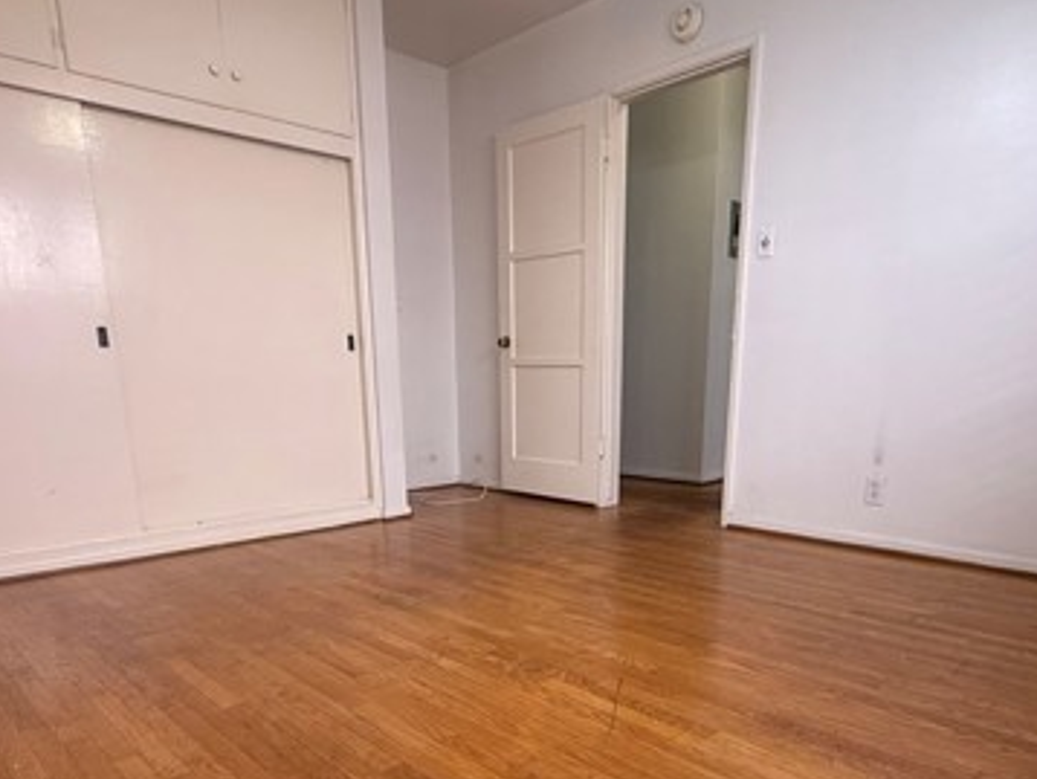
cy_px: 568
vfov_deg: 52.9
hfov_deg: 69.3
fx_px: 749
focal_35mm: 25
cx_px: 542
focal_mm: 2.22
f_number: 2.2
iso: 200
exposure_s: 1/120
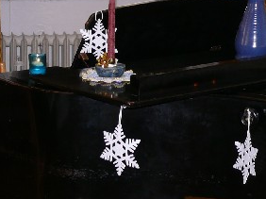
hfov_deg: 15.5
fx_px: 960
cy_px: 14
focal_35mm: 125
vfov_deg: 11.7
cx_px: 255
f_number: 2.8
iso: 100
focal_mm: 8.5
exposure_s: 1/30
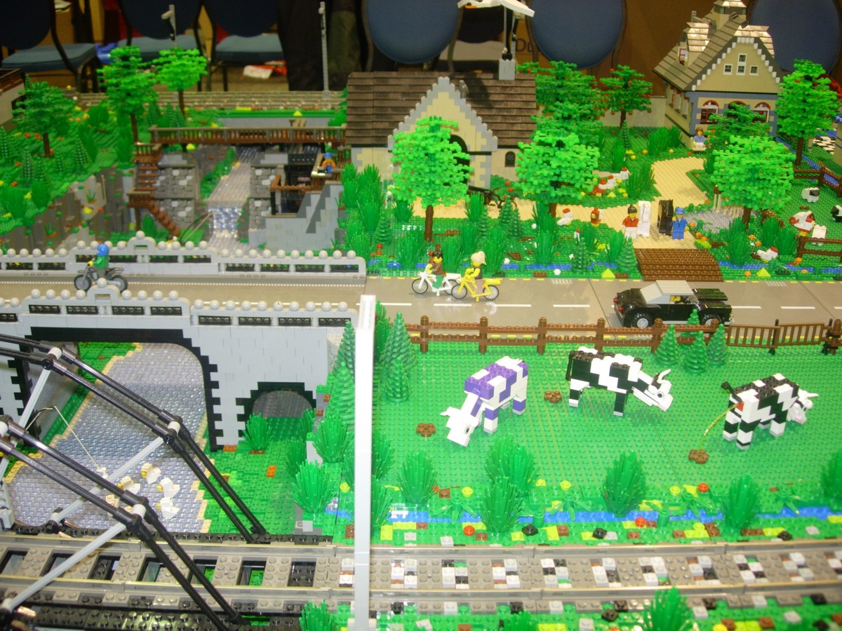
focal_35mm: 38
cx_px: 421
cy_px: 316
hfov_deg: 49.0
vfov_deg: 37.7
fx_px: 924
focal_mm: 7.8
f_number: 2.8
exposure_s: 1/8.7
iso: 79
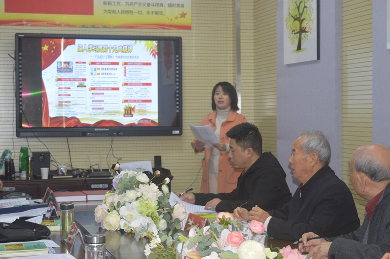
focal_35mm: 78
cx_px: 195
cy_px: 130
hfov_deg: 26.0
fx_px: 844
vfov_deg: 17.4
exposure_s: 1/60
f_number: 5.6
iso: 800
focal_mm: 52
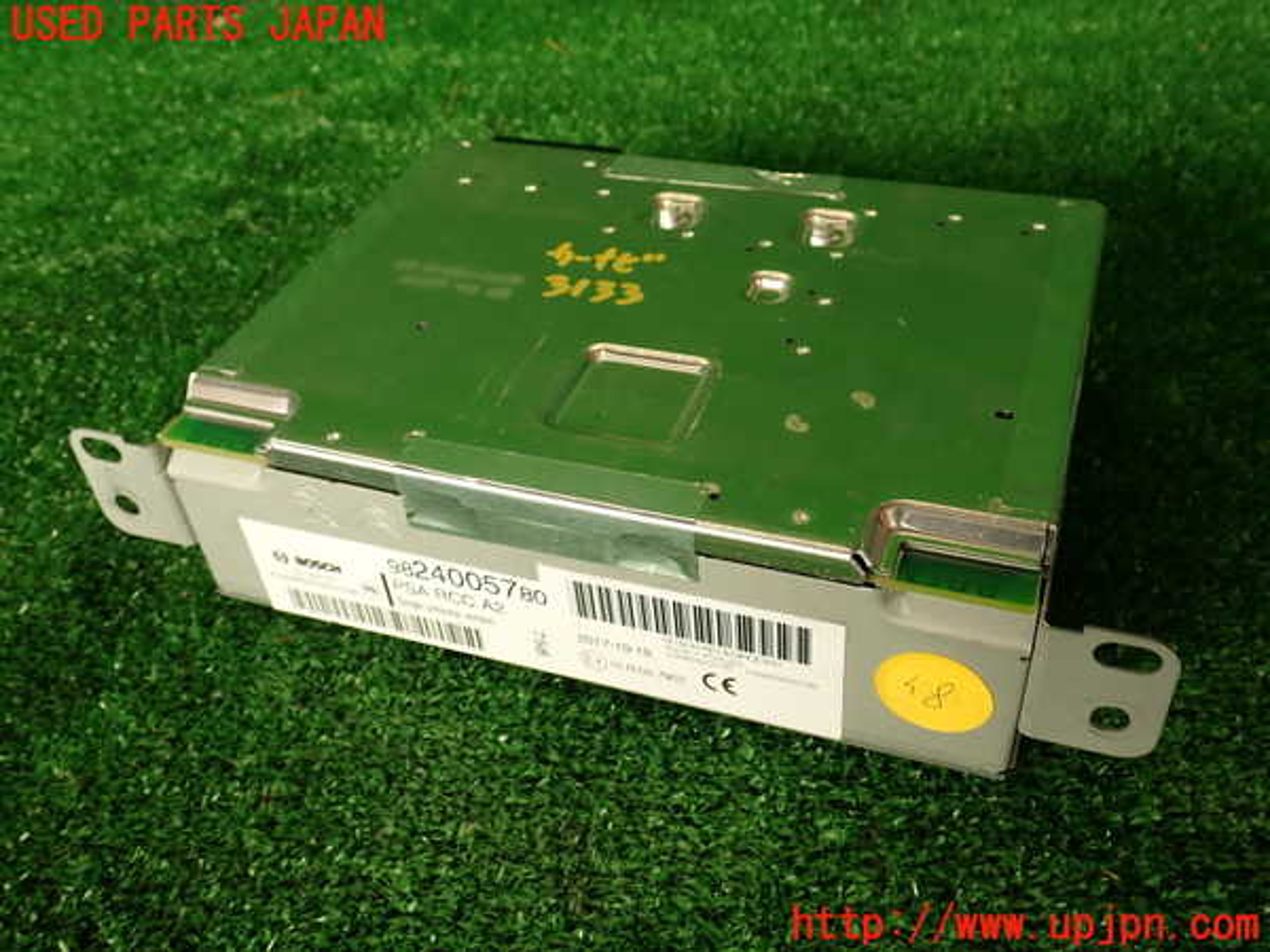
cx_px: 635
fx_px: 1174
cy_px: 476
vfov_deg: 44.2
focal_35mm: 32
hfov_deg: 56.8
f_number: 3.2
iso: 100
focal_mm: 5.79
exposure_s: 1/60
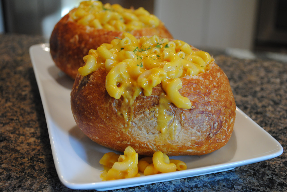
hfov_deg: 35.0
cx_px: 144
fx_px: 455
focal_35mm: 57
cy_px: 96
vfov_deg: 23.8
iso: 400
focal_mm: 38
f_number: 5
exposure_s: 1/20
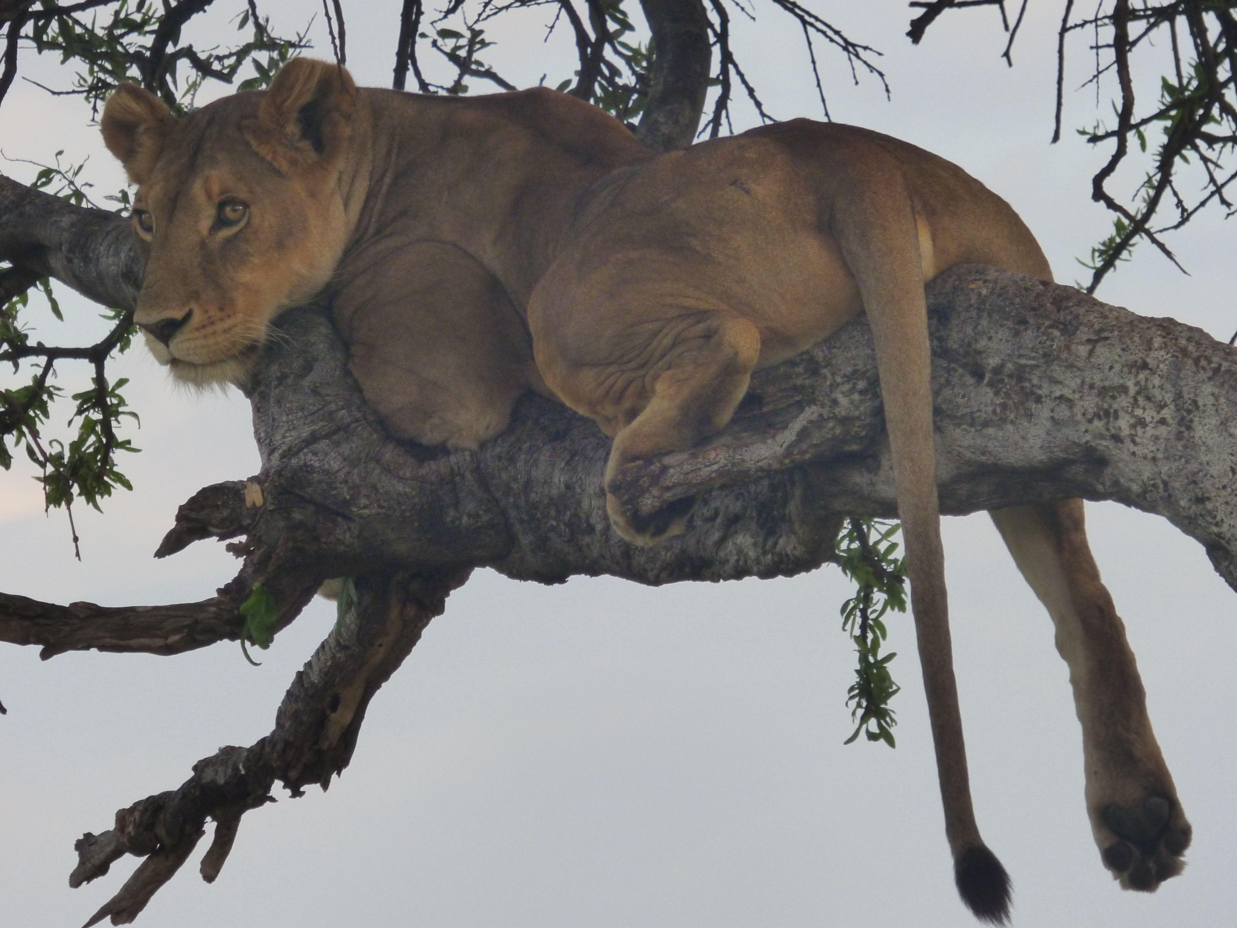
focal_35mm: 587
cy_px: 464
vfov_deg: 2.5
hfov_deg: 3.4
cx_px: 618
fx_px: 20976
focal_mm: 95.62
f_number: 5.6
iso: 400
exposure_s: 1/125
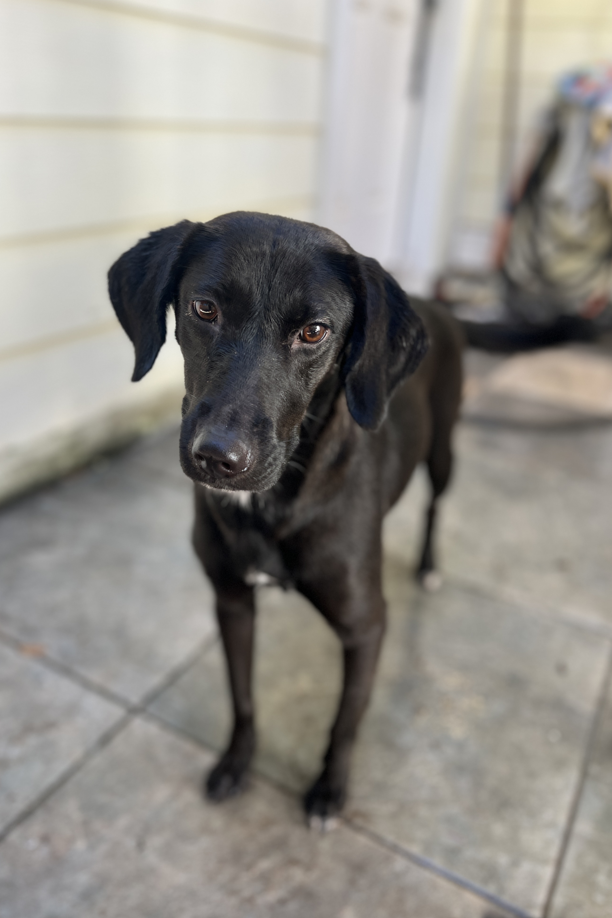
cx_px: 286
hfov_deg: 46.4
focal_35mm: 28
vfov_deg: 65.5
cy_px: 467
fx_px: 714
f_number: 1.5
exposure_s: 1/121
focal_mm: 5.7
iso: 40
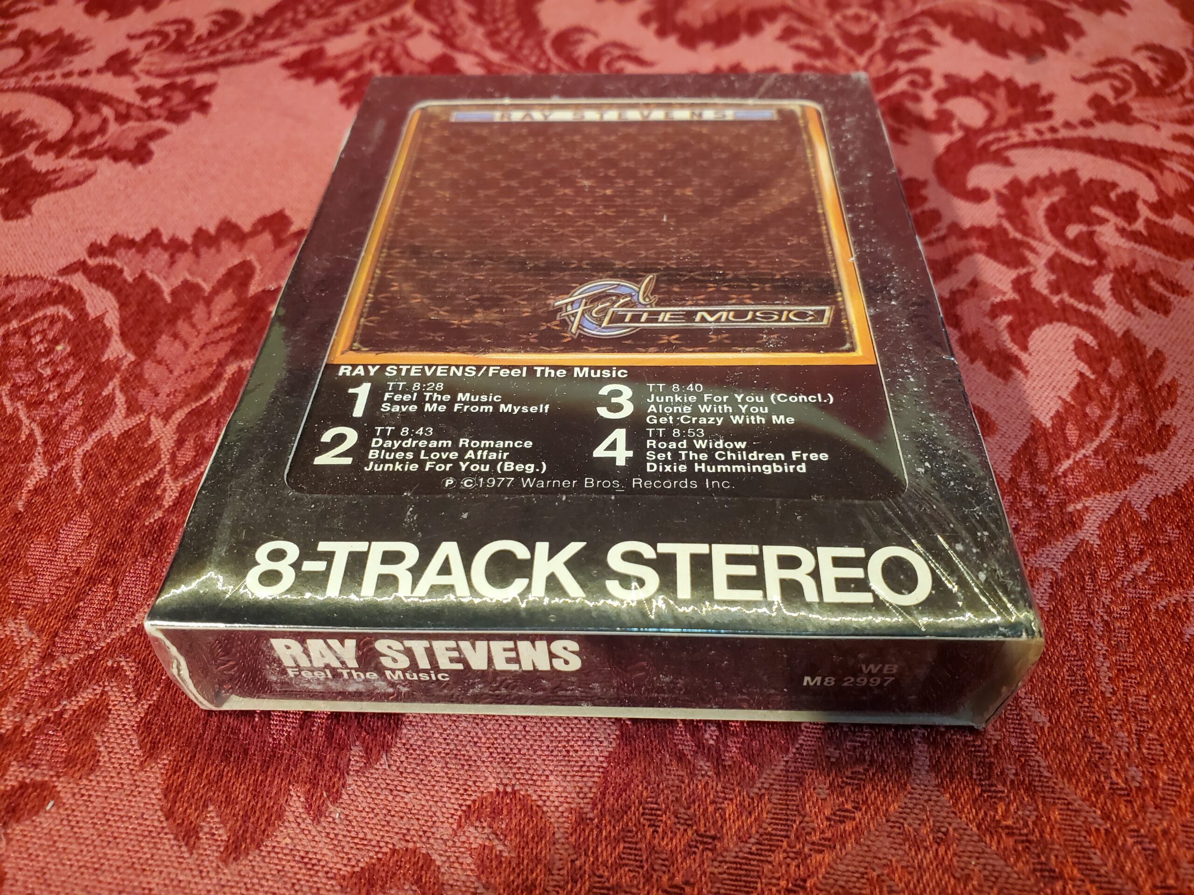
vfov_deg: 53.1
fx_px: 897
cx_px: 597
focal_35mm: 26
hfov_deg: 67.3
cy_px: 448
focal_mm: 4.3
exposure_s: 1/120
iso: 250
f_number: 2.4
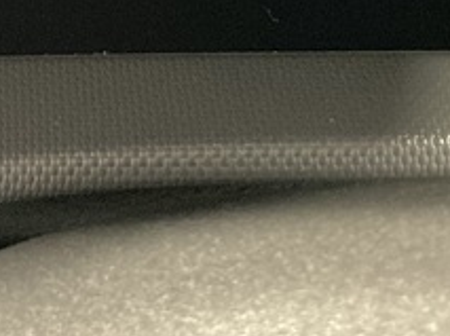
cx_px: -11
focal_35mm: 131
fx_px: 1700
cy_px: -357
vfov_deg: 10.3
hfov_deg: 14.8
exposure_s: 1/20
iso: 500
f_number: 1.8
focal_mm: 3
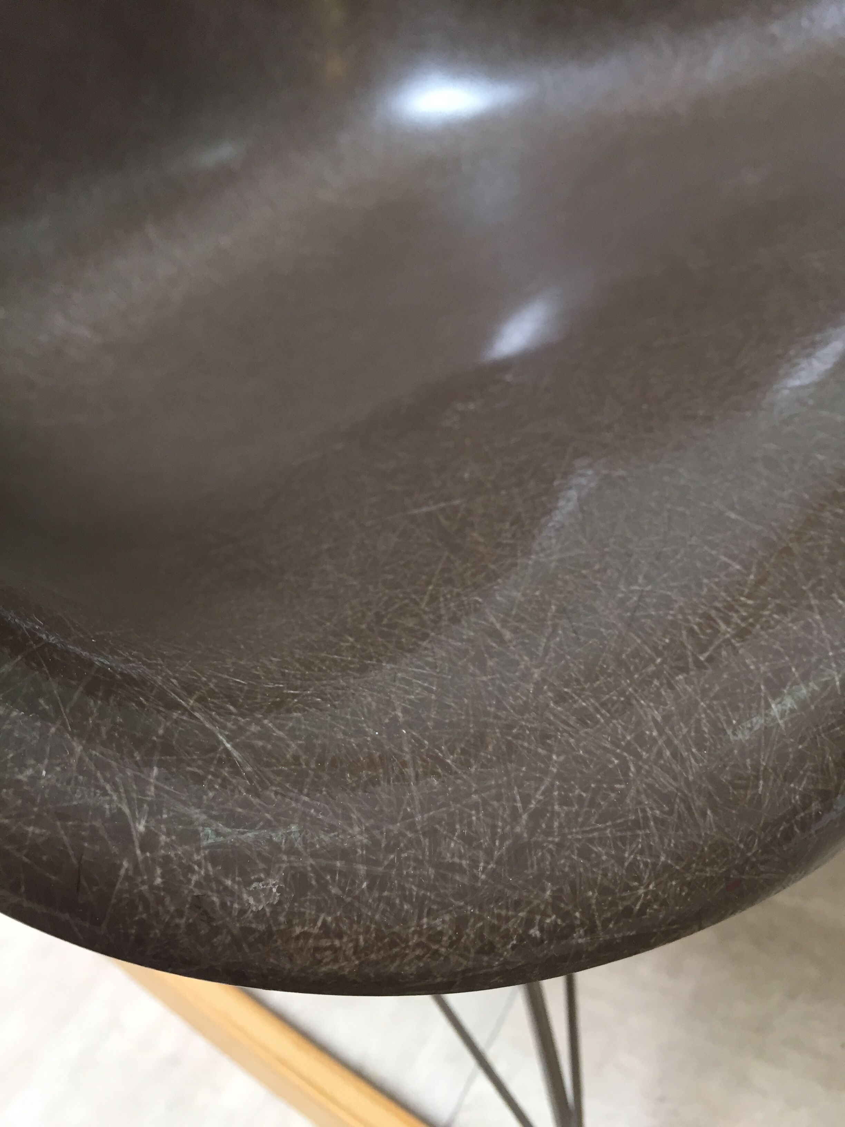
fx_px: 944
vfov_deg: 61.7
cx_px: 422
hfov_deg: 48.2
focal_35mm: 29
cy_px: 564
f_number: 2.2
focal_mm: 4.15
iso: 50
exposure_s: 1/33
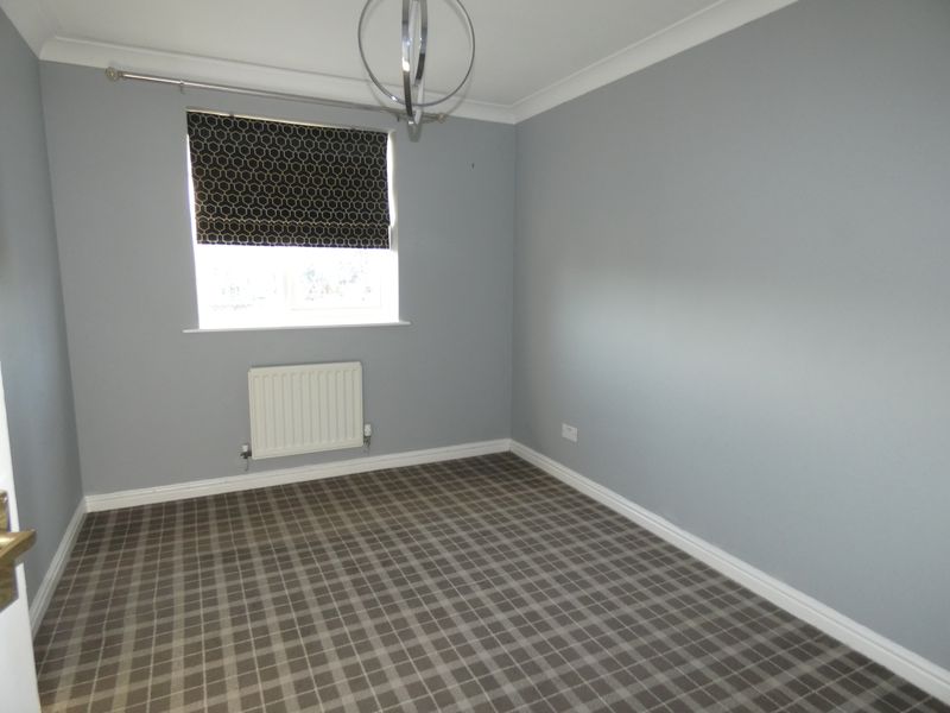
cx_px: 475
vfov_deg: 66.0
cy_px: 356
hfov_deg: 81.7
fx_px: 549
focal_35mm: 20
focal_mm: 3.6
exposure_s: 1/60
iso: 320
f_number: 2.8
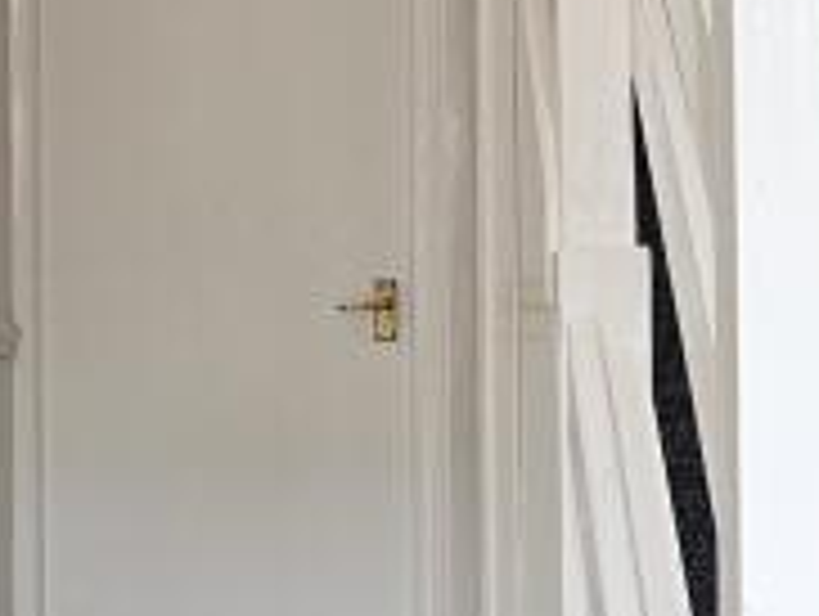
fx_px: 1729
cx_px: 454
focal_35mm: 73
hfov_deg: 26.6
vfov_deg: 20.1
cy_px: 432
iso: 64
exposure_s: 1/100
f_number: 2.2
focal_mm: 2.2
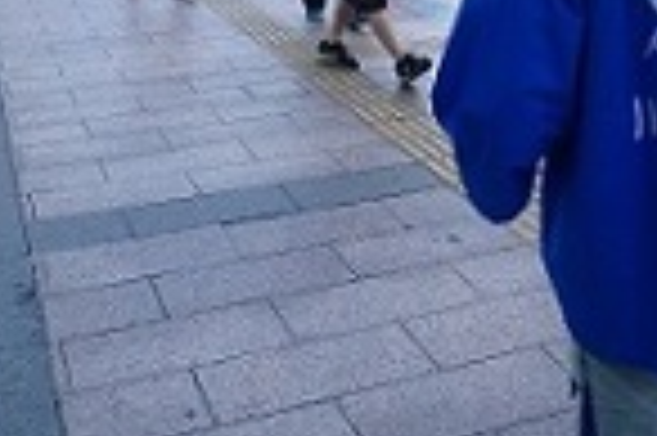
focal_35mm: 54
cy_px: 157
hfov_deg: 36.5
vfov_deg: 24.9
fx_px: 984
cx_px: 436
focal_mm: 3.7
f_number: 3.5
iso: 125
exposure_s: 1/160
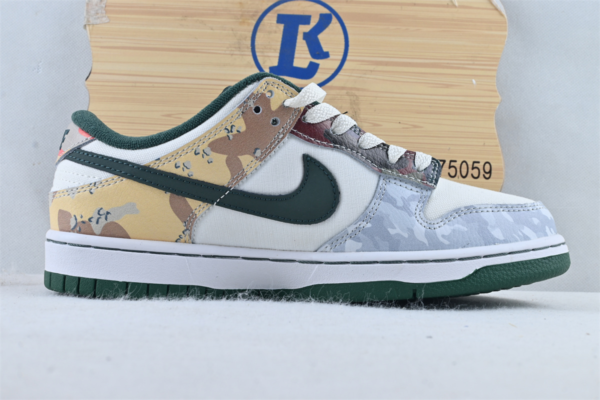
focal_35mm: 54
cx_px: 300
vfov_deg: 25.1
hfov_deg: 36.9
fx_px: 900
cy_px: 200
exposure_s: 1/15
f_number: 10
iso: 100
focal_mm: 36
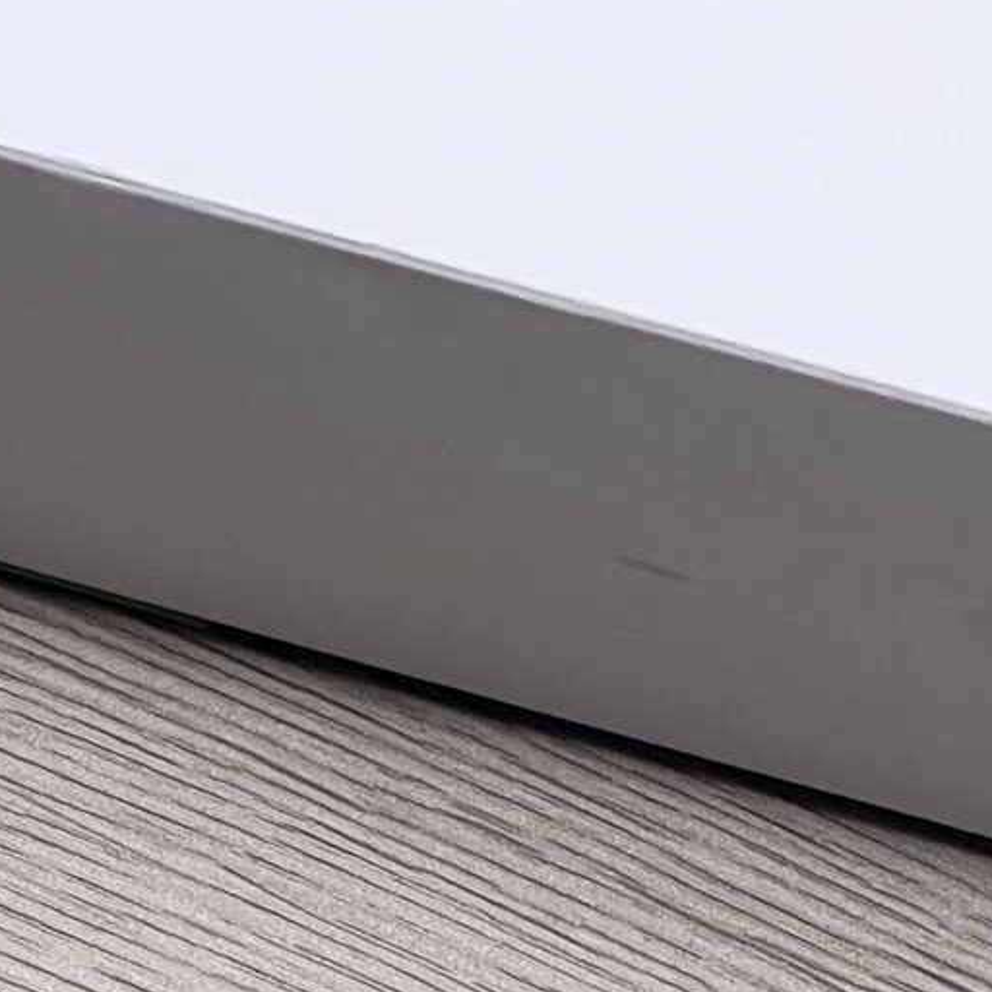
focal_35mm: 340
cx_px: -23
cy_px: -103
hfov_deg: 5.1
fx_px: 11023
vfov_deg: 5.1
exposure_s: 1/100
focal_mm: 9
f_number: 2.8
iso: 40
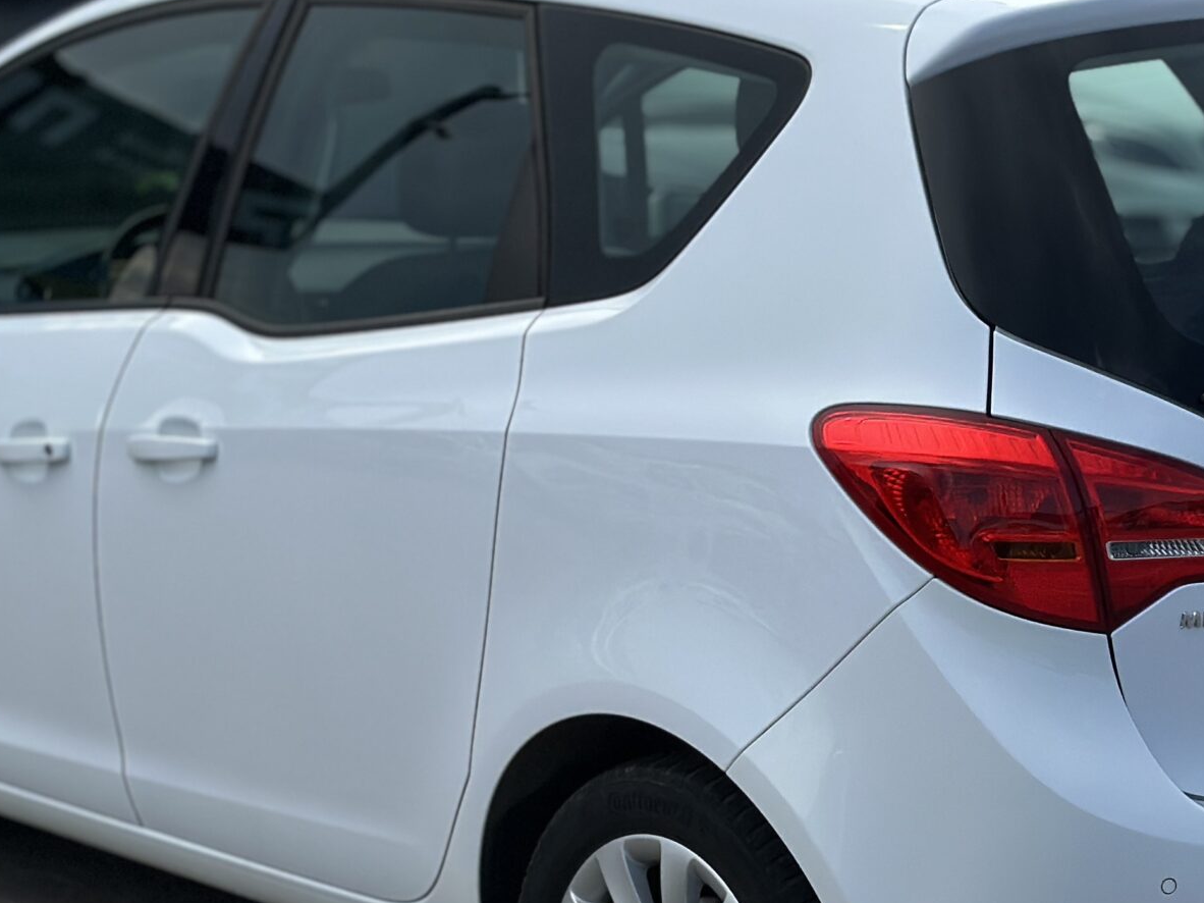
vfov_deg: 14.2
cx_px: 640
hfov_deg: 18.9
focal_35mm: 104
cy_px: 575
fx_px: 3617
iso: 100
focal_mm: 6.86
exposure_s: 1/6623
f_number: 1.78
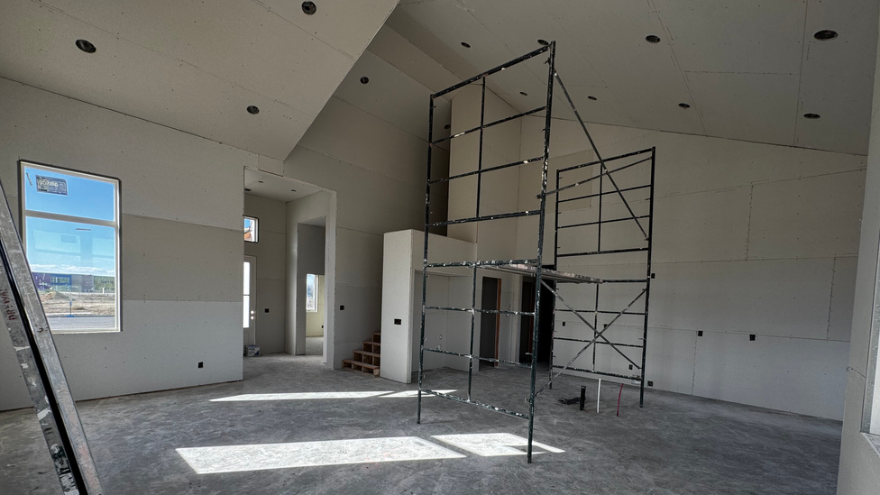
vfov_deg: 65.7
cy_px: 320
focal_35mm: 16
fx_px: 373
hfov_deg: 99.4
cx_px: 449
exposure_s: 1/186
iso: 40
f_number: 2.2
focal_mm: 2.22
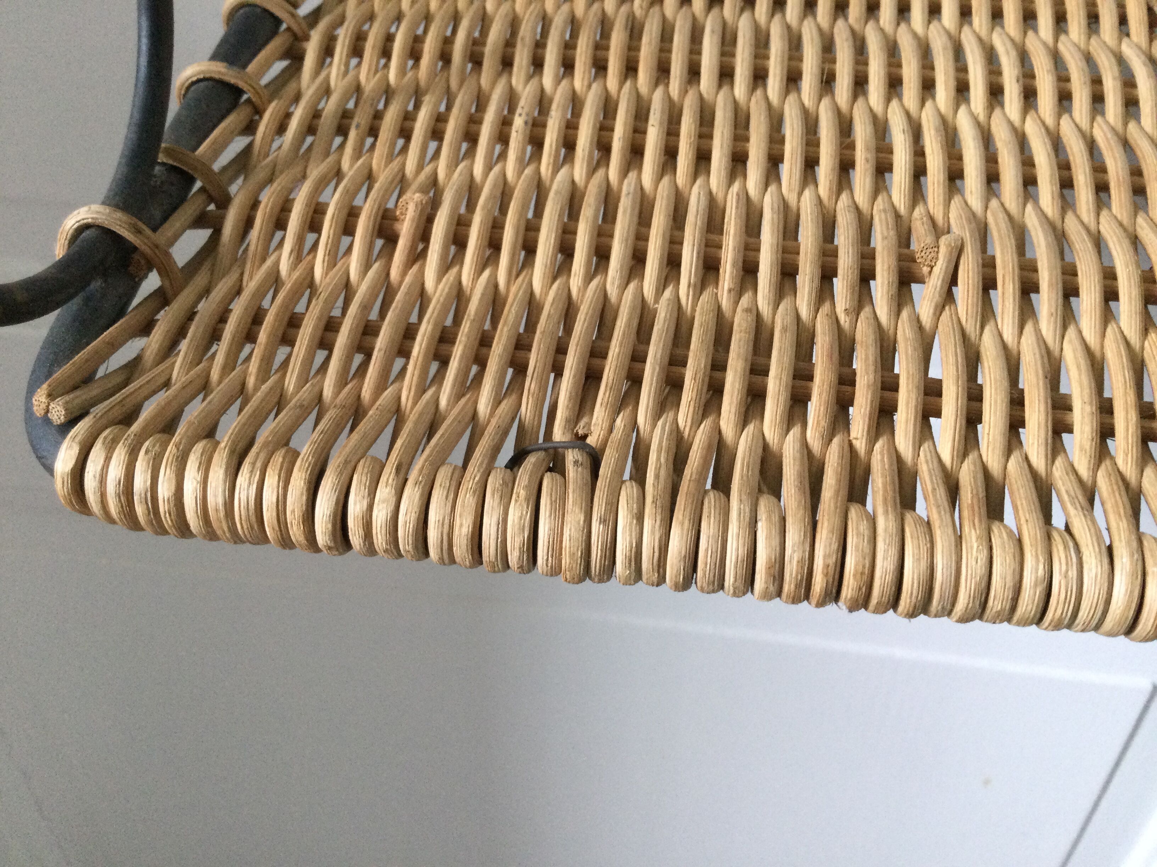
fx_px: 1036
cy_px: 434
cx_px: 578
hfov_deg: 58.4
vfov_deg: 45.4
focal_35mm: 31
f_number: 2.4
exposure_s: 1/33
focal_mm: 3.3
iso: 160
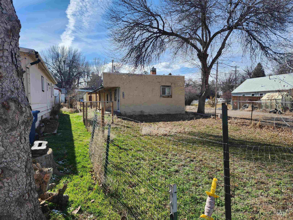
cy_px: 110
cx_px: 146
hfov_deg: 73.9
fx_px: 195
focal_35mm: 23
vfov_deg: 58.9
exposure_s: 1/1493
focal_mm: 5.4
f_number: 1.8
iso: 20
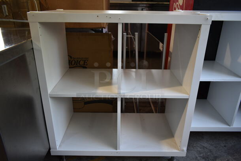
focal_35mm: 27
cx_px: 120
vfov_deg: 48.0
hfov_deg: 67.3
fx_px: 181
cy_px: 80
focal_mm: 18
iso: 250
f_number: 3.5
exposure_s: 1/30
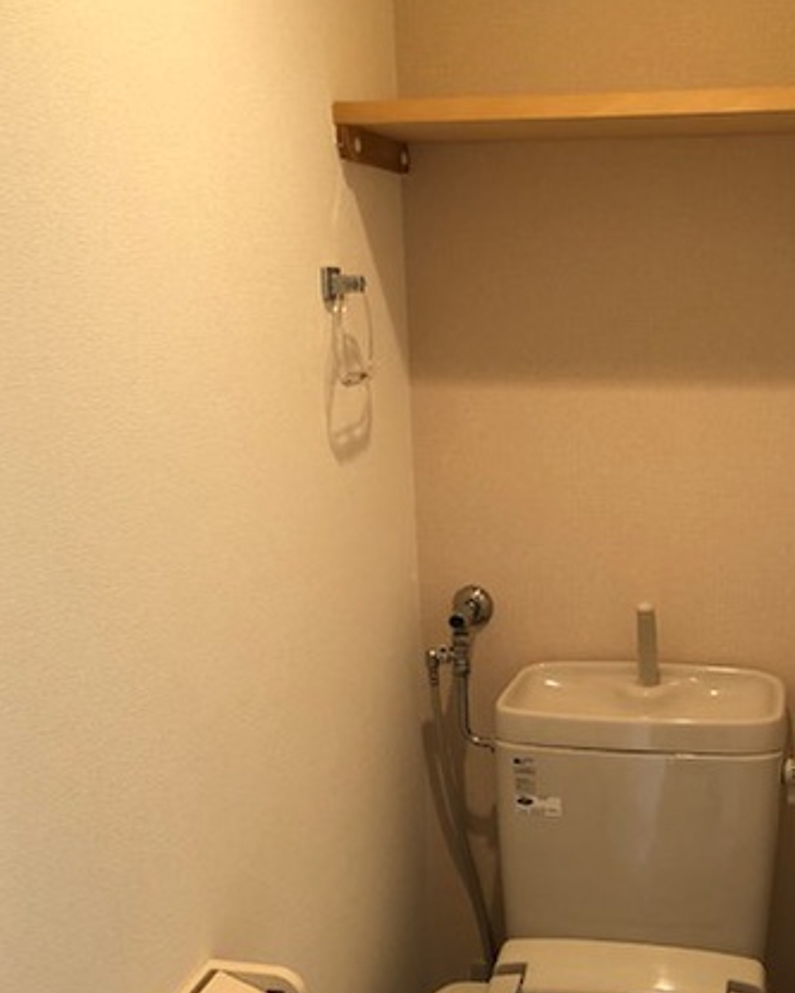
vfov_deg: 39.0
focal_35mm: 46
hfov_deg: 32.3
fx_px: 1352
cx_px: 565
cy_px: 769
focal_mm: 3.99
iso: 40
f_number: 1.8
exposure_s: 1/17
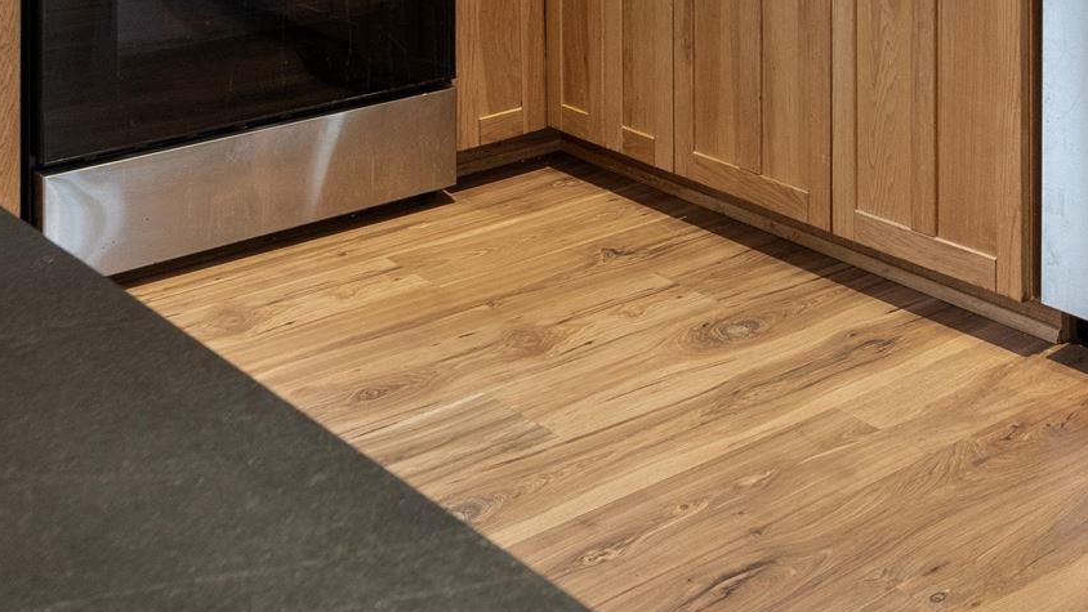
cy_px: -414
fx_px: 1760
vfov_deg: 17.0
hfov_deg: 32.0
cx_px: 1060
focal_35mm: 61
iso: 400
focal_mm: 16
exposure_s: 1/8
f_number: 8
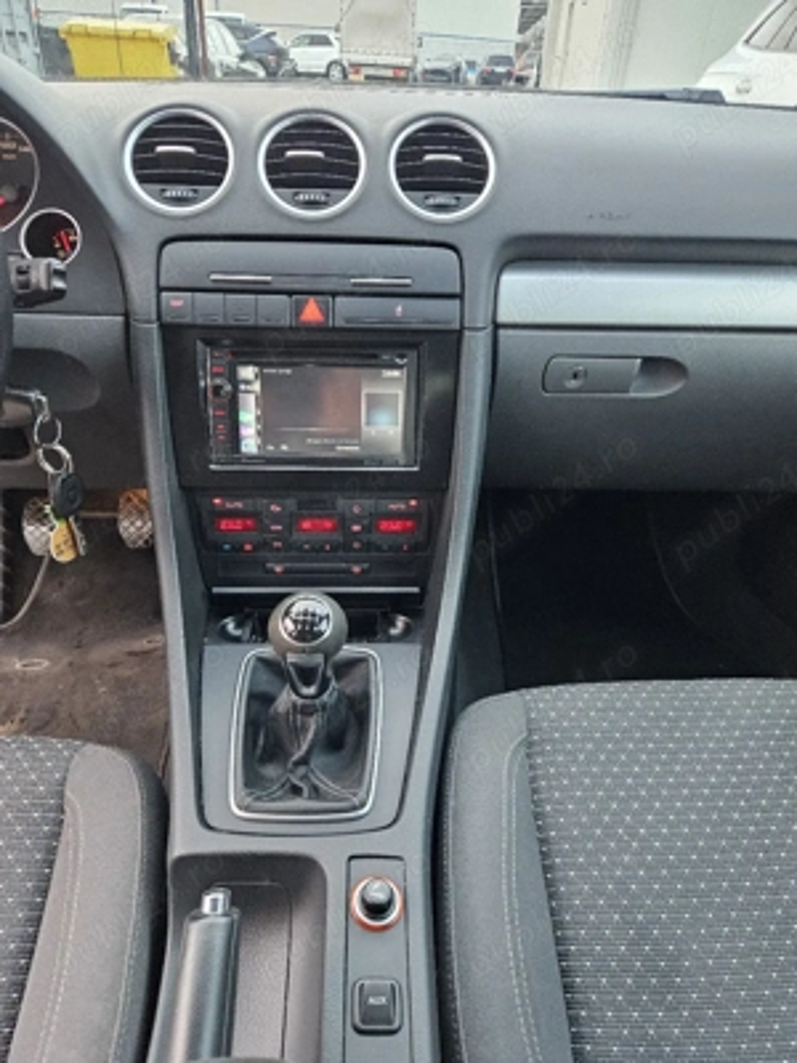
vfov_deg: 73.9
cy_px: 532
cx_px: 398
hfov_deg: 58.9
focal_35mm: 23
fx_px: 706
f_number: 1.8
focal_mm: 5.4
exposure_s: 1/101
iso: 640
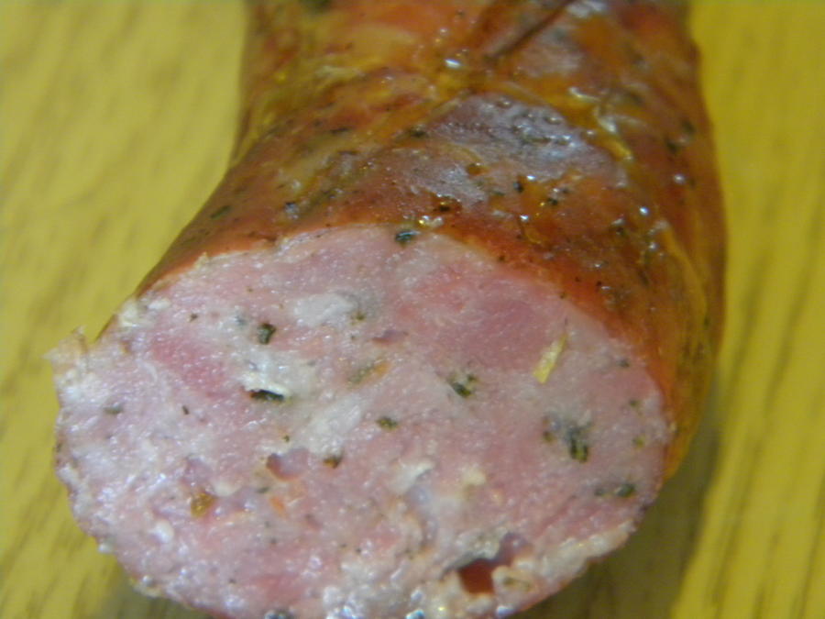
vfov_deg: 10.0
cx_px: 412
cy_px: 310
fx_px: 3527
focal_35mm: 148
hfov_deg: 13.3
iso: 400
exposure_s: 1/9.1
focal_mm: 26.8
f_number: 5
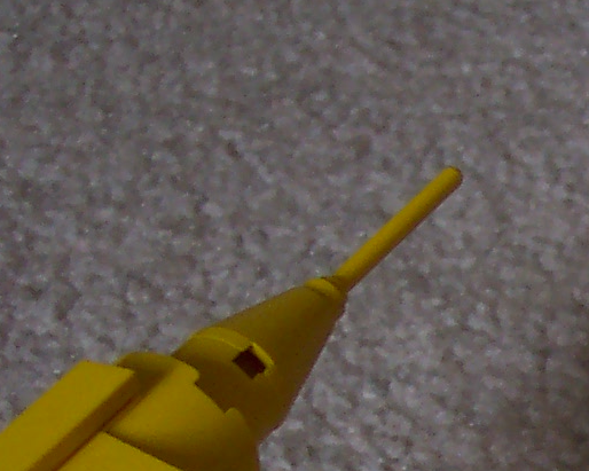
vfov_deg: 10.1
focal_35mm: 150
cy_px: 612
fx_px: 2614
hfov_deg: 12.1
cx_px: 947
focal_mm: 8
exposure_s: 1/30
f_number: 2.8
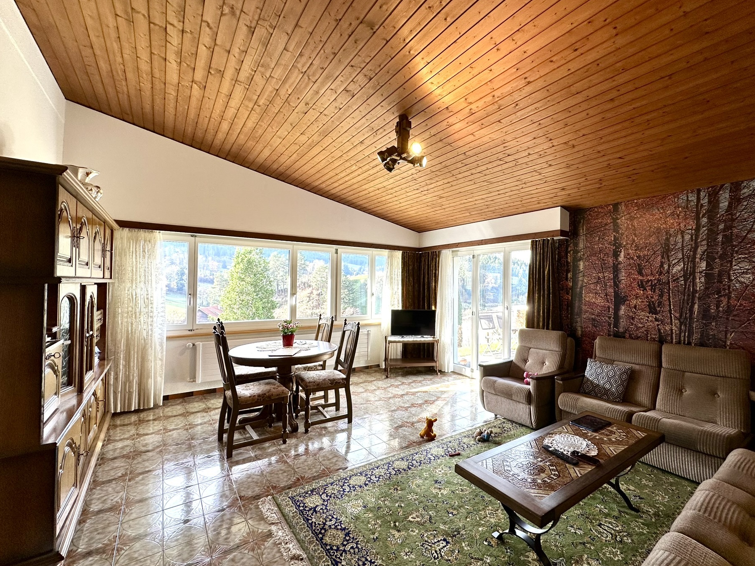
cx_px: 423
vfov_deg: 78.1
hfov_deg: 94.1
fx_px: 349
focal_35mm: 16
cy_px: 278
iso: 50
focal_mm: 2.22
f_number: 2.2
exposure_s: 1/100
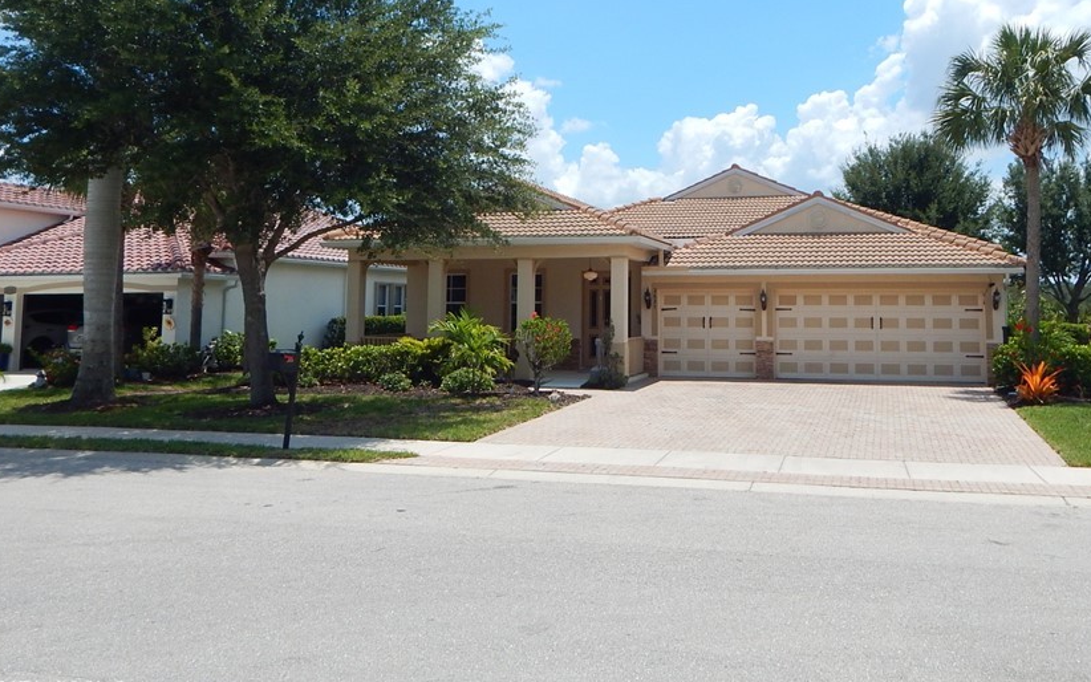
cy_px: 204
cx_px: 641
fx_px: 981
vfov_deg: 37.7
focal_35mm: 33
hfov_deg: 57.8
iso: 125
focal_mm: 4.5
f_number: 6.1
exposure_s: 1/640
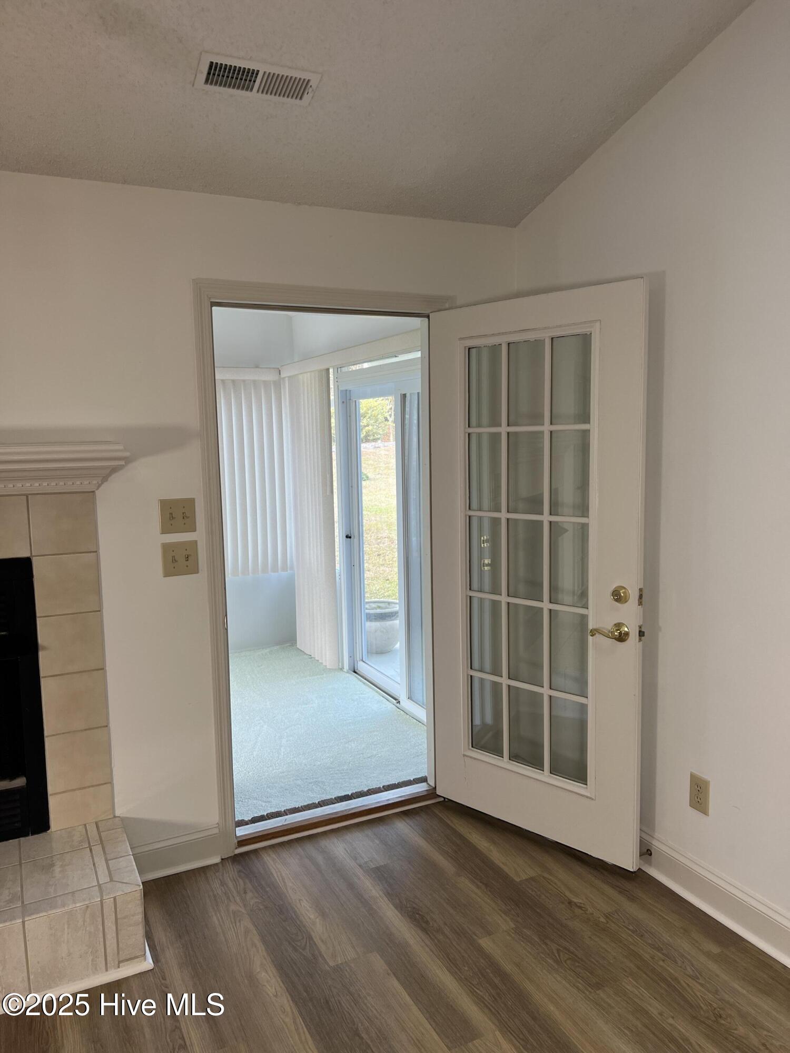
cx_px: 395
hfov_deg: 53.1
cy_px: 526
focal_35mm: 26
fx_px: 791
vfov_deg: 67.3
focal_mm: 5.7
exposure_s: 1/120
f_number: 1.5
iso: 64
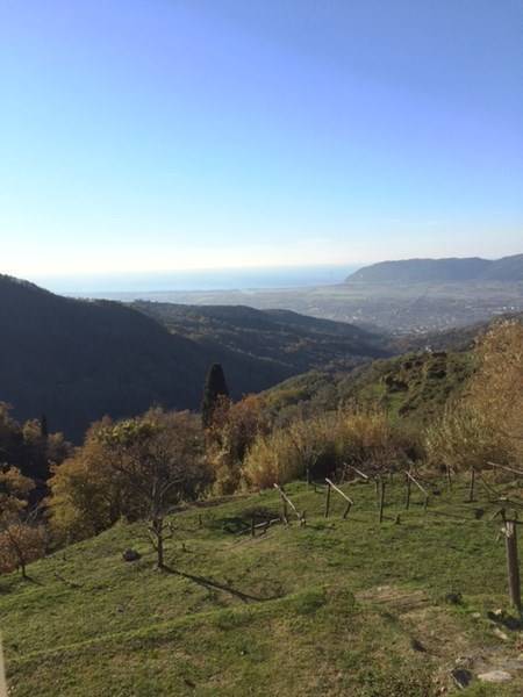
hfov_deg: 48.2
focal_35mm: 29
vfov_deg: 61.7
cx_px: 262
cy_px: 348
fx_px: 584
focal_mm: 4.15
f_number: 2.2
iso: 32
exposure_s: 1/618
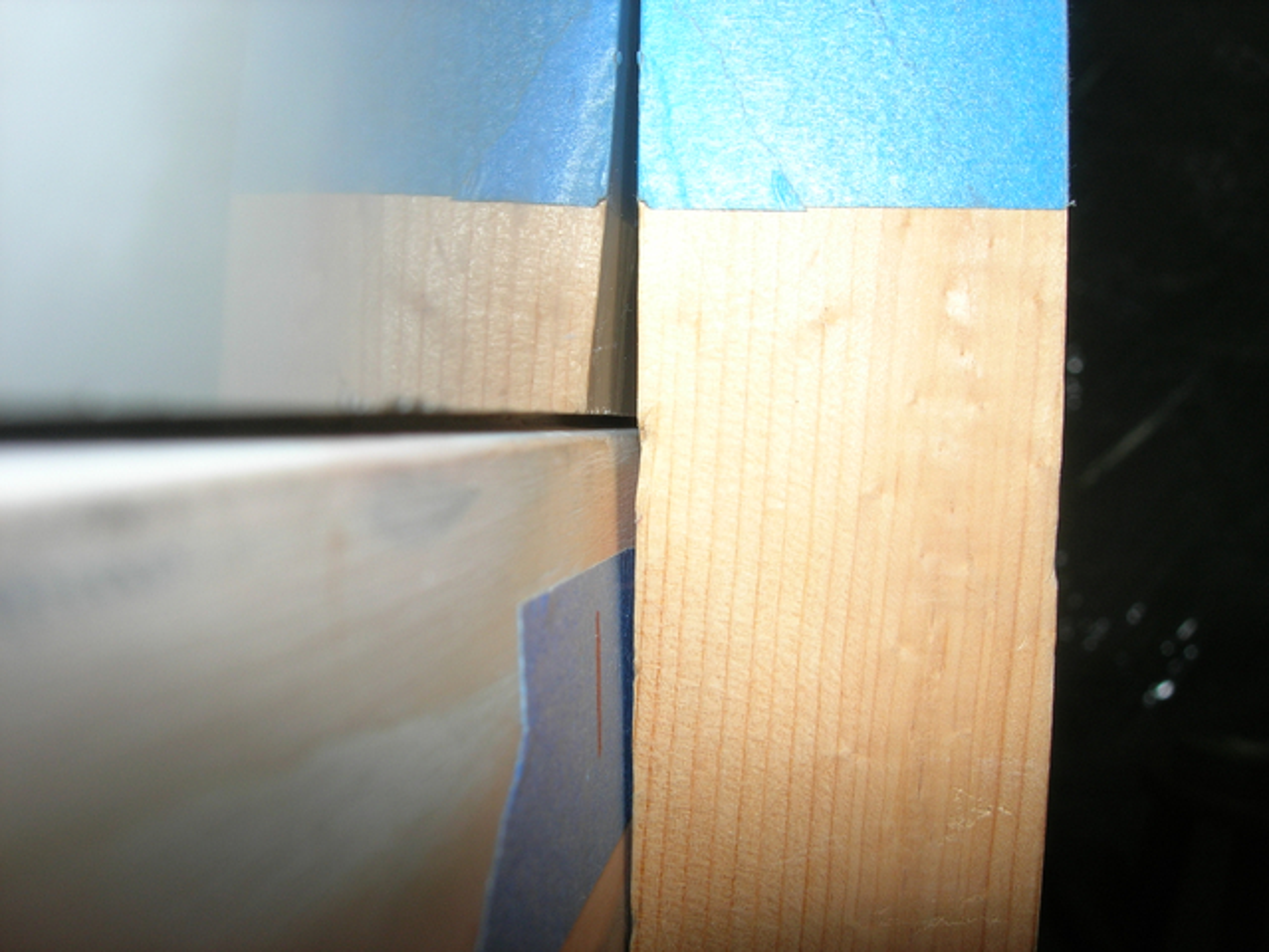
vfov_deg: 37.7
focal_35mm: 38
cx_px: 634
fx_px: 1393
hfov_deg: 49.0
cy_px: 476
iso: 64
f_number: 4.8
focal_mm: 7.8
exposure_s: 1/60.1
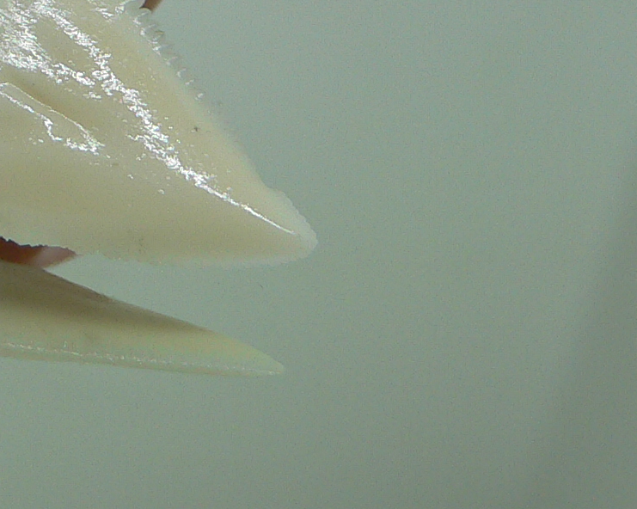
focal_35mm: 93
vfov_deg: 16.1
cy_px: -21
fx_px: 1752
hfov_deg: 19.5
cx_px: -101
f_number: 2.8
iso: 80
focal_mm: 4.6
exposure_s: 1/60
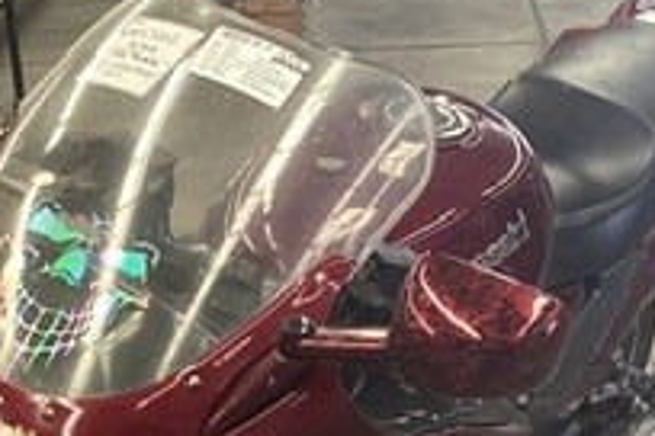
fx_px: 1837
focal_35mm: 101
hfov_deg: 20.2
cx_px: 353
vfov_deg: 13.2
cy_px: 516
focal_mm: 3.3
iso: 50
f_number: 2.4
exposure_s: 1/60
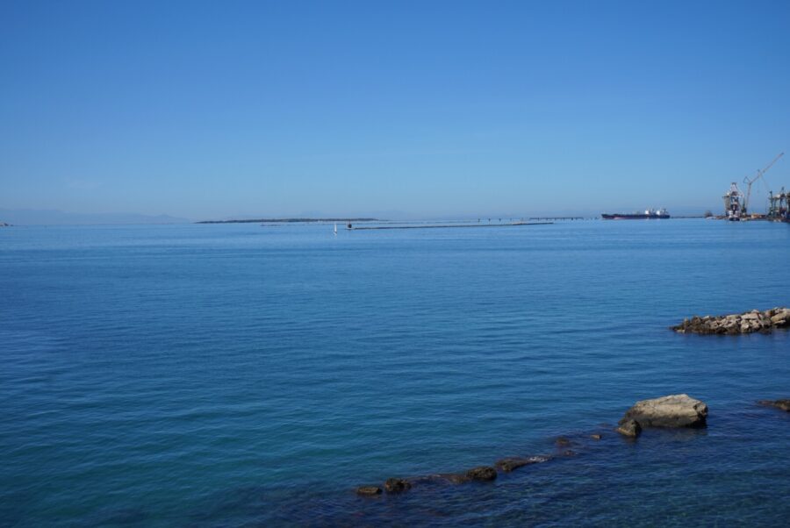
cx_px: 395
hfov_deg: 44.5
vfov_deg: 30.6
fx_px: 966
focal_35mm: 44
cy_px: 264
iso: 100
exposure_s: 1/1000
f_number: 5.6
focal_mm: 44
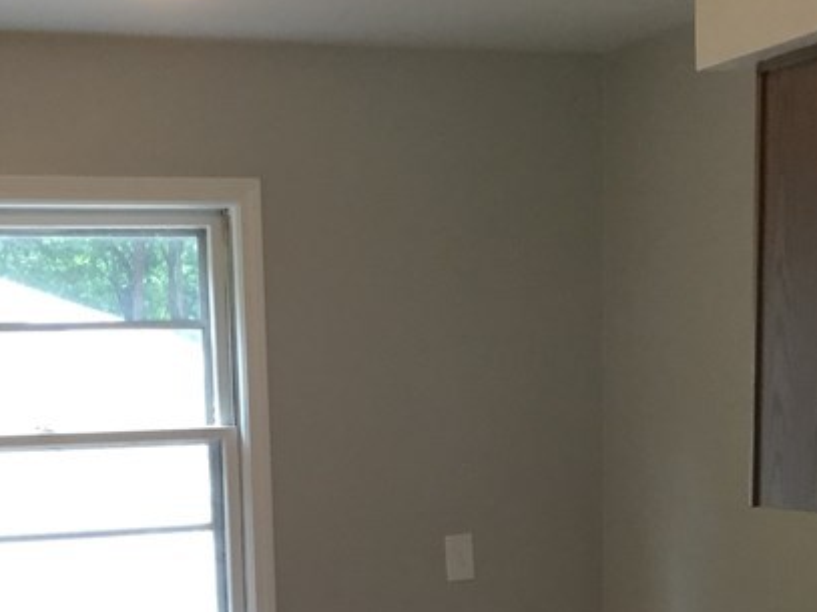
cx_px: 365
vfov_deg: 18.0
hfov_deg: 25.0
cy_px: 720
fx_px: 1840
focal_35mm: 78
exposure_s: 1/30
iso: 64
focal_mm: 3.3
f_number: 2.4
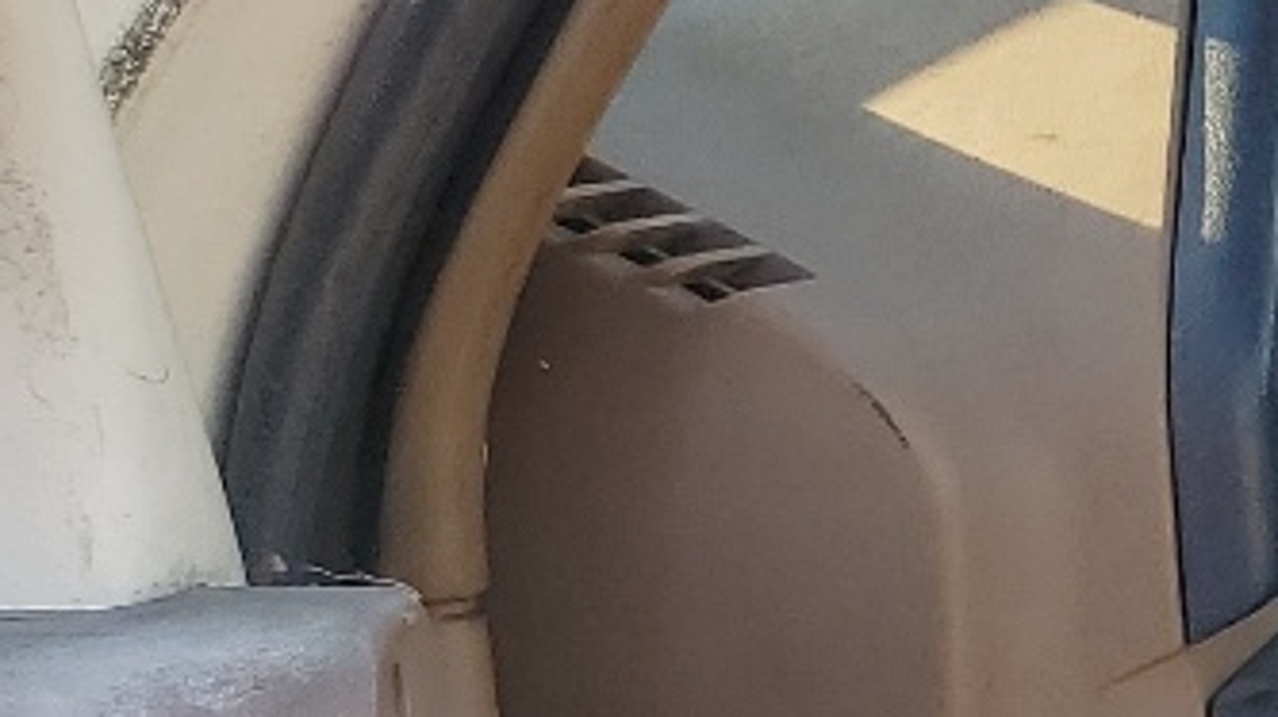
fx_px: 4607
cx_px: 2967
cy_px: 943
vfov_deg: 8.8
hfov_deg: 12.6
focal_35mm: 136
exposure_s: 1/417
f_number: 1.5
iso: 50
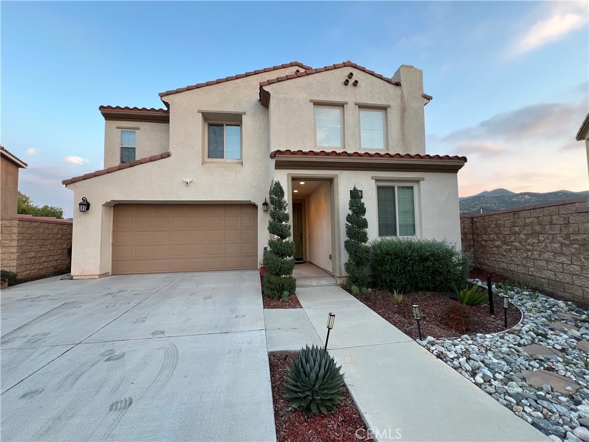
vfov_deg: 89.9
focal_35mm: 13
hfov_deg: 106.2
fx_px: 221
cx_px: 294
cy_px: 221
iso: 64
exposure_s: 1/99
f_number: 1.8
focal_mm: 1.57
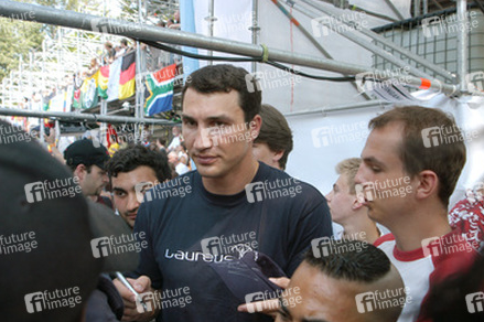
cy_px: 162
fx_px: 497
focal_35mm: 37
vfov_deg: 35.9
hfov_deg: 51.9
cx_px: 244
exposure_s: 1/125
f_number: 5.6
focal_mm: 24
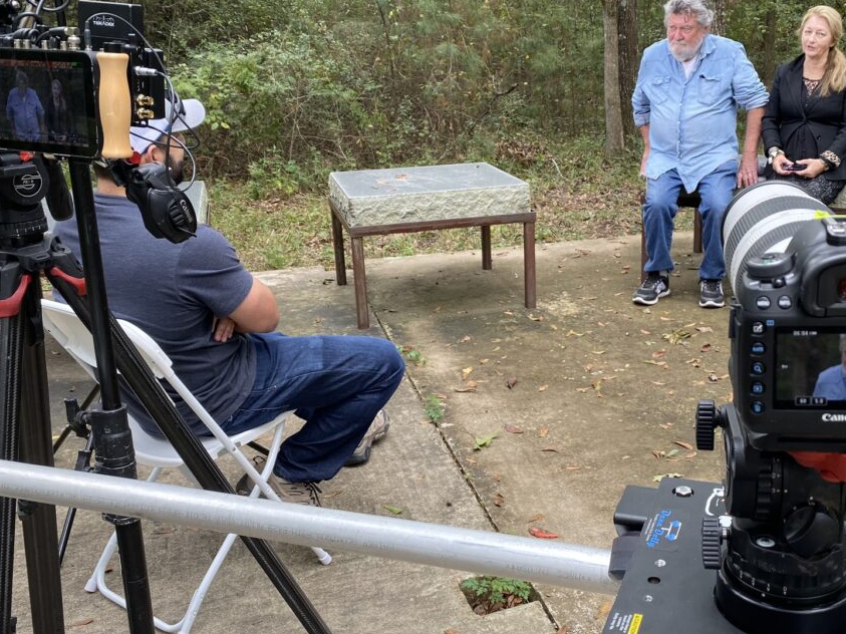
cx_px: 557
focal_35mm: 37
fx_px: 904
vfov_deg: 38.6
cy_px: 265
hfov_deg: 49.4
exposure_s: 1/121
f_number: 1.8
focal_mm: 4.25
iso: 50
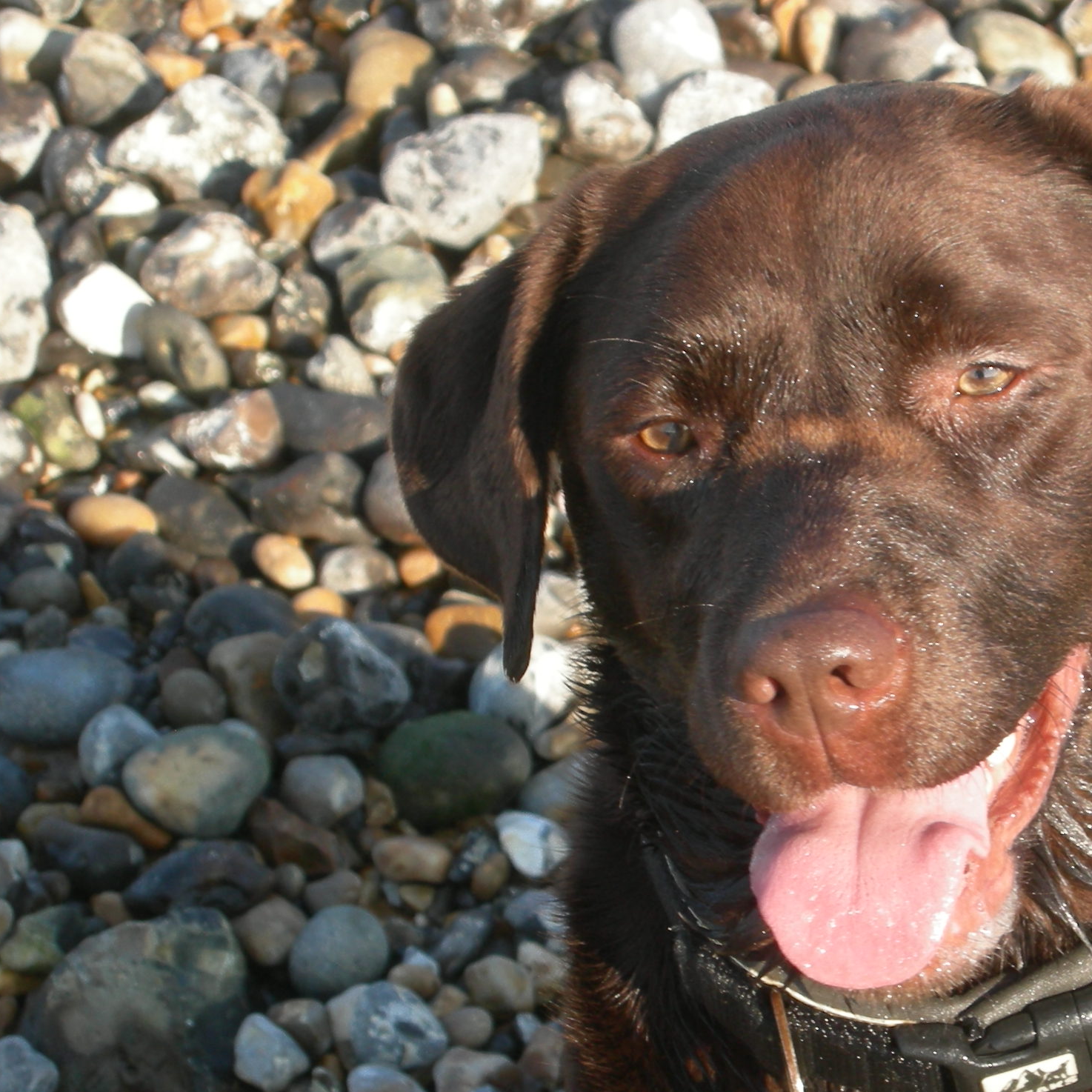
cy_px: 607
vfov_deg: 10.2
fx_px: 6103
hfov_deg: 10.2
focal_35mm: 171
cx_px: 939
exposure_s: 1/132
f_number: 5.4
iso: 64
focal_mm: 23
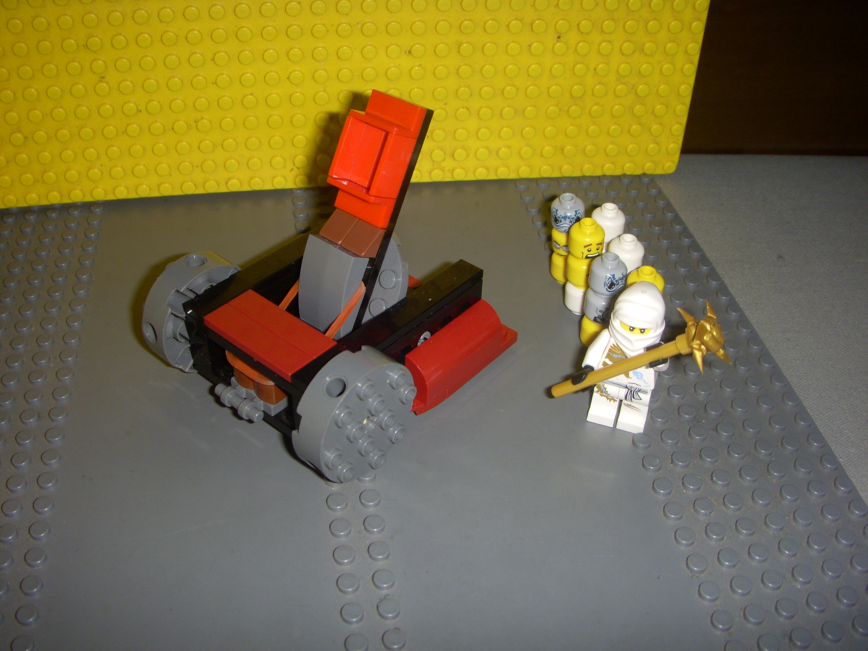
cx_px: 434
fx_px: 953
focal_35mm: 38
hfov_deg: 49.0
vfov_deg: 37.7
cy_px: 326
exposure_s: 1/30
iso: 100
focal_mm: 6.3
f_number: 3.3
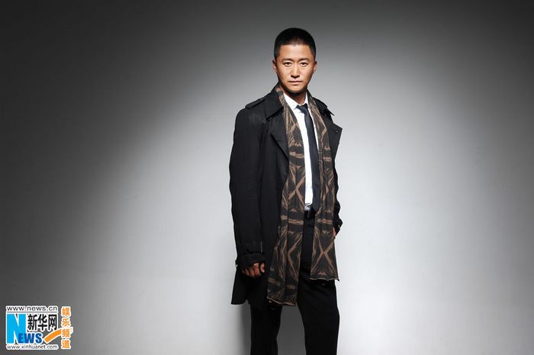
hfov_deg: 43.6
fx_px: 667
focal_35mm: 45
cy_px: 178
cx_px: 267
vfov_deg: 29.8
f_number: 8
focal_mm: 30
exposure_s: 1/125
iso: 100
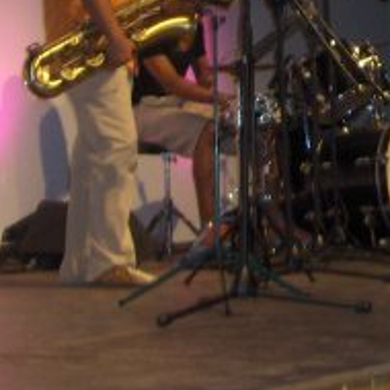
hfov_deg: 13.1
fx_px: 1657
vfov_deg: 13.0
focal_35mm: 130
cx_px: 439
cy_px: -121
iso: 100
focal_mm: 5.8
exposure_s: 1/60
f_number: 2.6
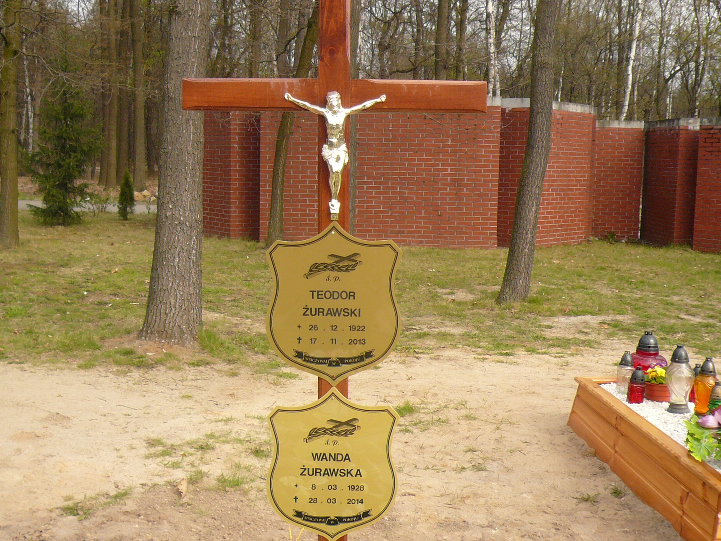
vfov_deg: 32.9
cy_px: 270
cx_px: 360
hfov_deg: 42.9
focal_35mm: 44
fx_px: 916
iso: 100
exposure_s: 1/640
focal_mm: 4.7
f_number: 2.8
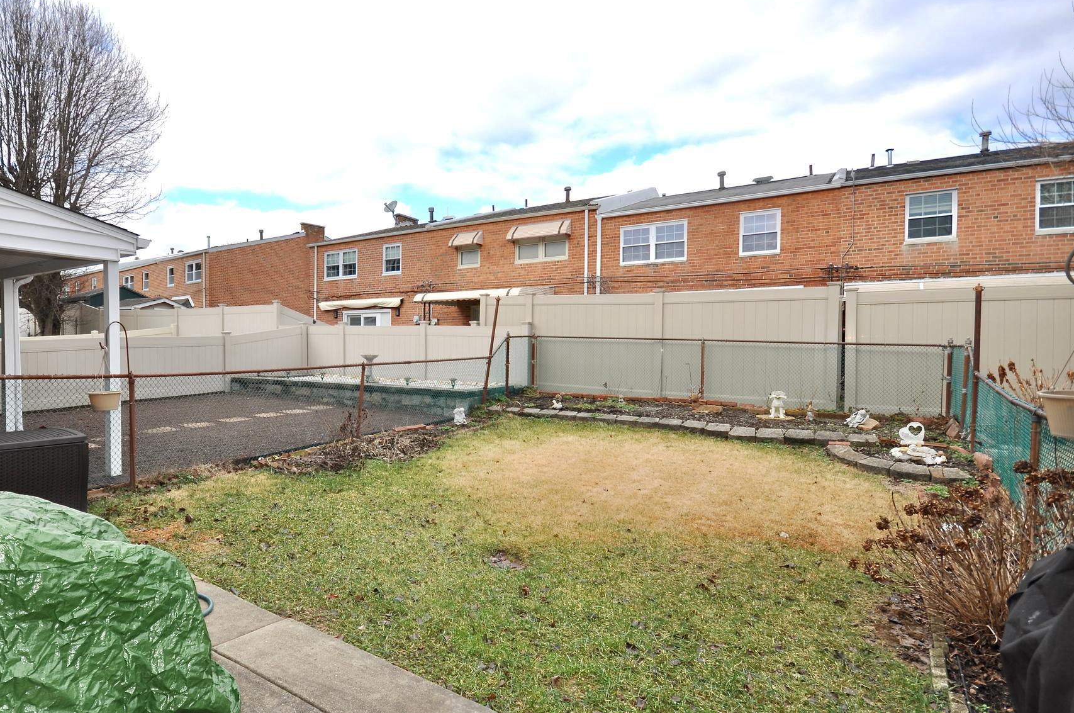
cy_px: 390
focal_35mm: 18
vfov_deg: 67.1
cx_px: 432
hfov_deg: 89.0
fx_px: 536
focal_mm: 10
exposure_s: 1/200
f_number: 7.1
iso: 100
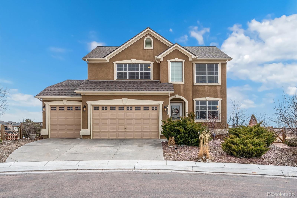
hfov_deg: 63.7
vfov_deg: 44.9
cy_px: 99
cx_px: 148
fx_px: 239
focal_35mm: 29
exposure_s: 1/320
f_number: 10
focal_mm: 29
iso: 250
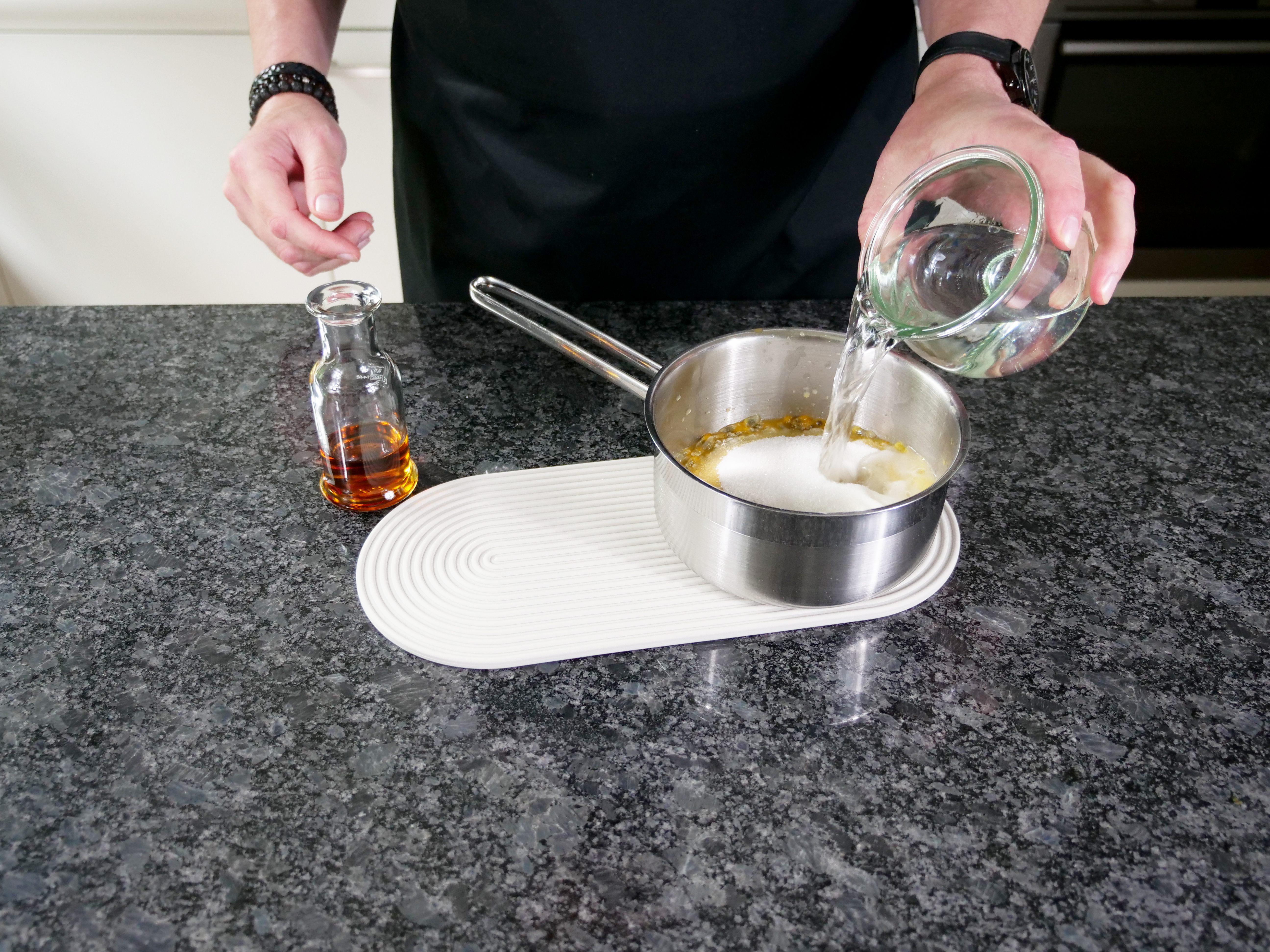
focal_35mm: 32
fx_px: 1174
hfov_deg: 56.8
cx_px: 635
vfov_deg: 44.2
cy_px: 476
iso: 800
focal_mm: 16
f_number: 2.8
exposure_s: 1/60
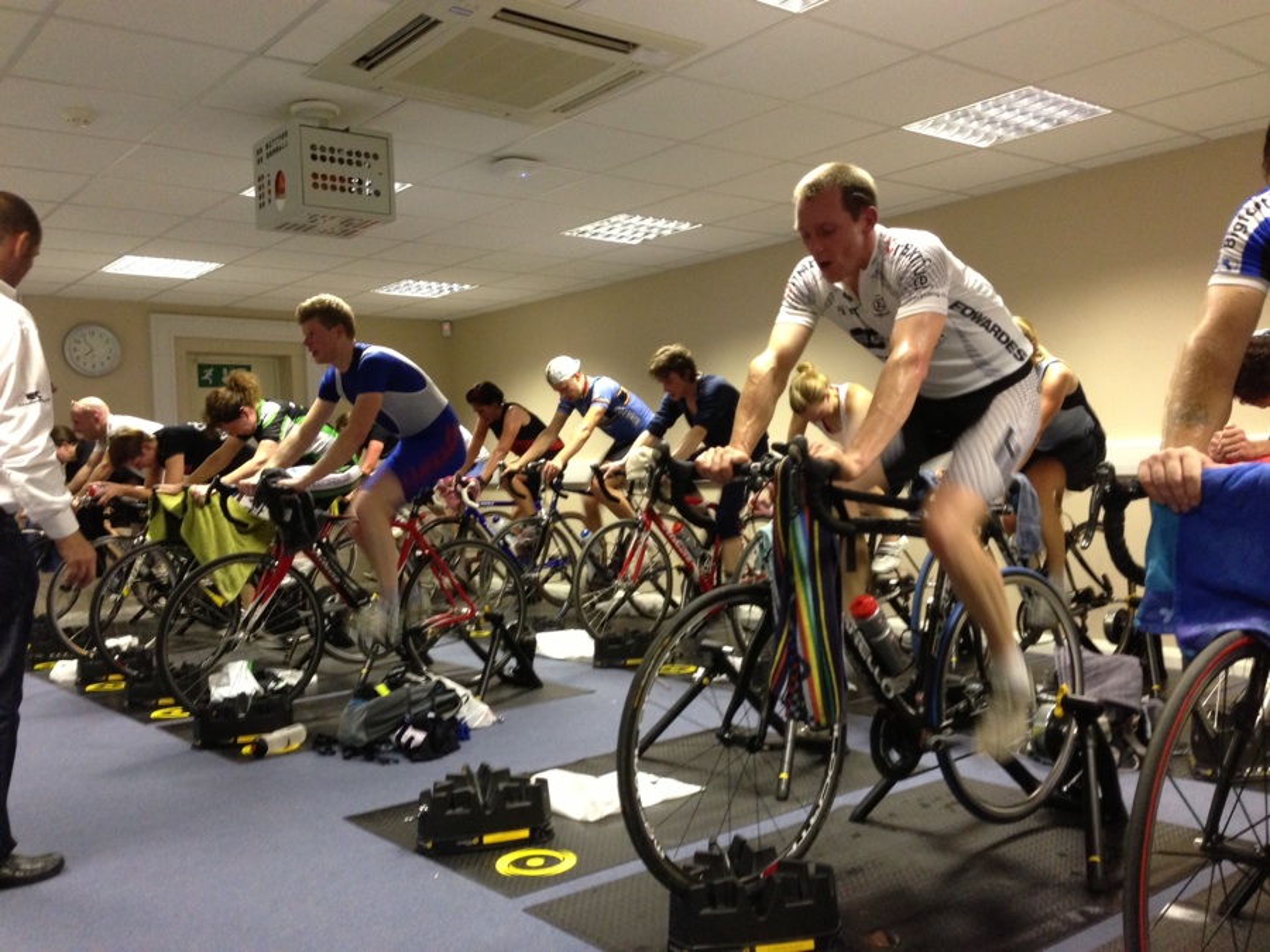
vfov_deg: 42.9
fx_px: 1211
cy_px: 476
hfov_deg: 55.4
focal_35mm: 33
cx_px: 635
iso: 250
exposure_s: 1/20
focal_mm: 4.13
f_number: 2.4
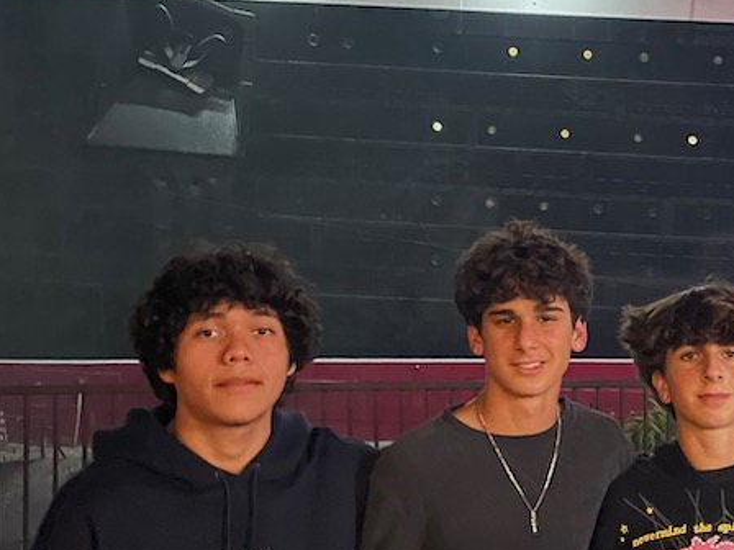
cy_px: 309
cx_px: 608
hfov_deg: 32.2
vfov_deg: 25.2
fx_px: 1230
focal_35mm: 58
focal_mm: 4.2
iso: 2000
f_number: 1.6
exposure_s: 1/15
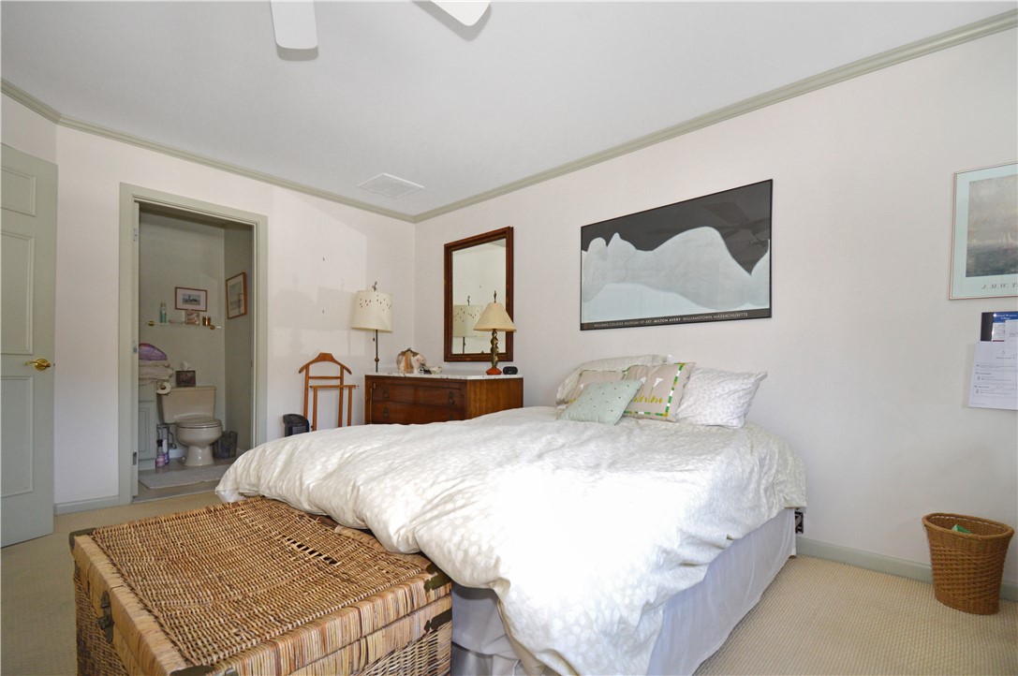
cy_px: 338
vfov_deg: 77.2
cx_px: 509
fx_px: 424
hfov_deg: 100.5
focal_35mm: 15
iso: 450
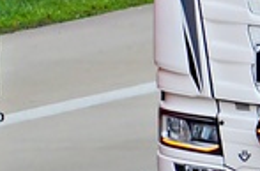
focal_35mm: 2447
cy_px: -115
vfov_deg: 0.6
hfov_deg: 0.8
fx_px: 17616
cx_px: 617
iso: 800
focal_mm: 300
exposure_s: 1/800
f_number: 10
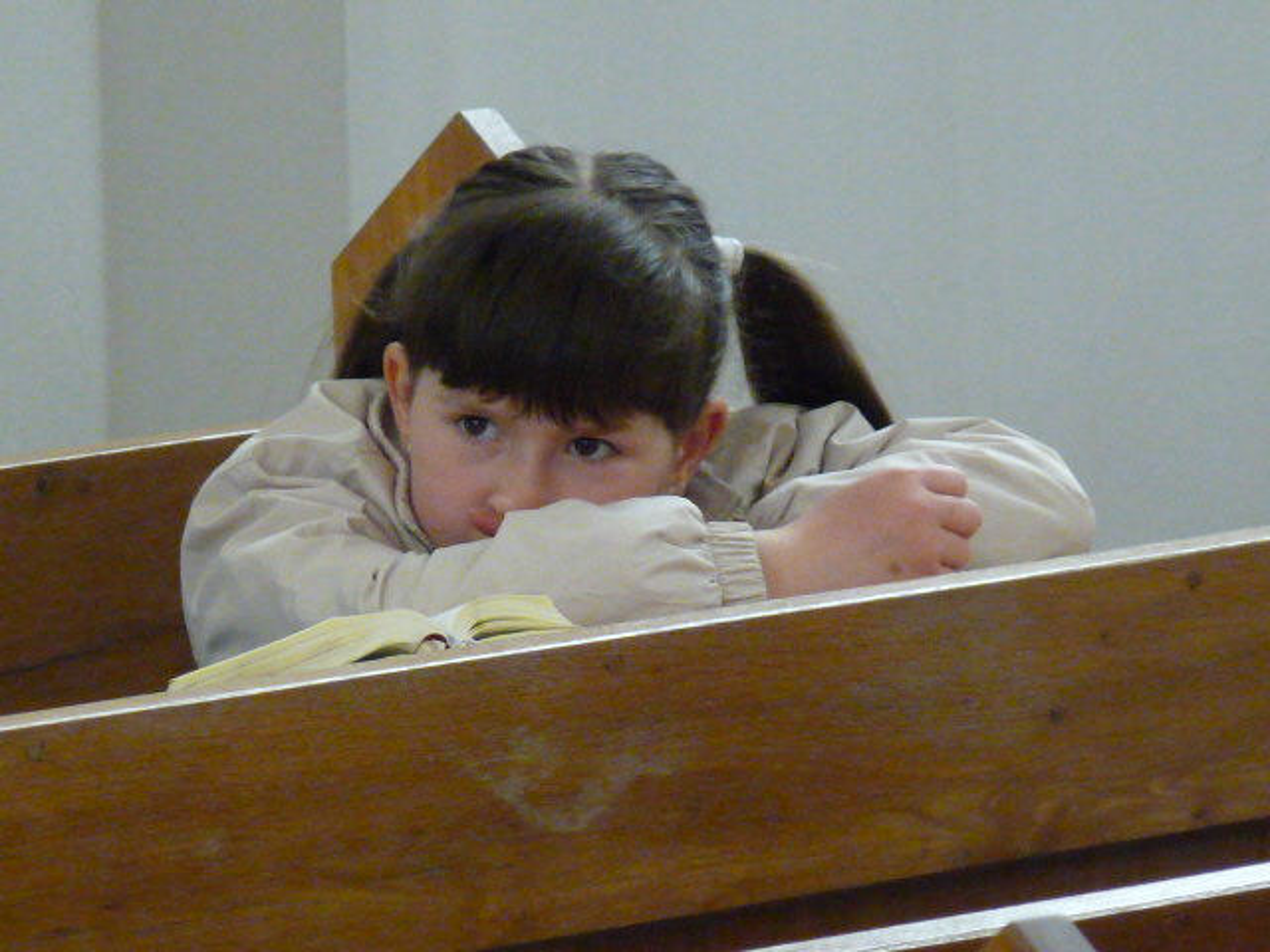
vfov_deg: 3.2
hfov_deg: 4.2
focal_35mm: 468
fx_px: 17170
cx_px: 635
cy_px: 476
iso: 800
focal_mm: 47
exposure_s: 1/80
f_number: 3.7
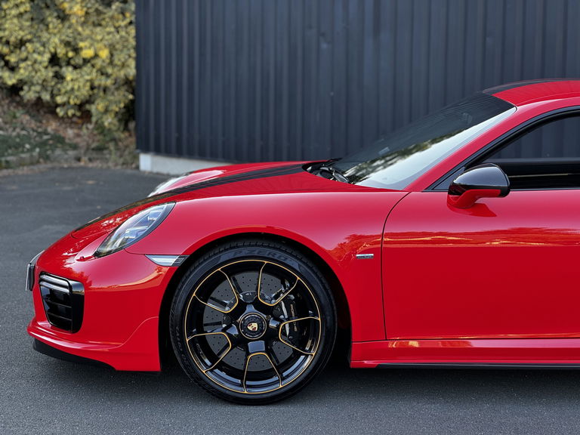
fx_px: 1290
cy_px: 218
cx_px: 290
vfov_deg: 19.1
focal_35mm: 77
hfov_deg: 25.3
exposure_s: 1/99
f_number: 2.8
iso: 100
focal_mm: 9
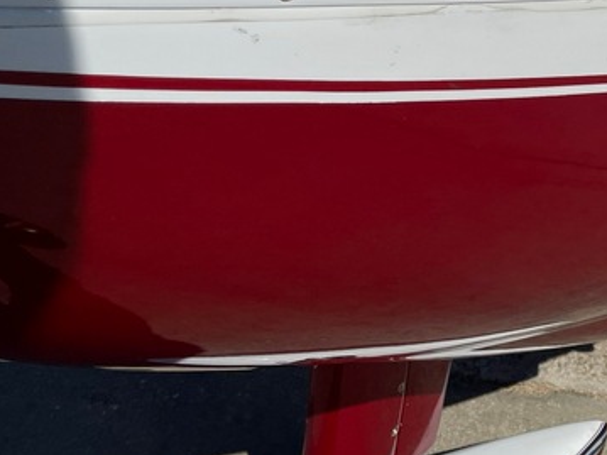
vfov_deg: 24.8
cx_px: 644
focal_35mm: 58
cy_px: 91
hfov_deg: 30.3
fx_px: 1017
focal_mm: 4.2
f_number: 1.6
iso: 32
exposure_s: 1/14925
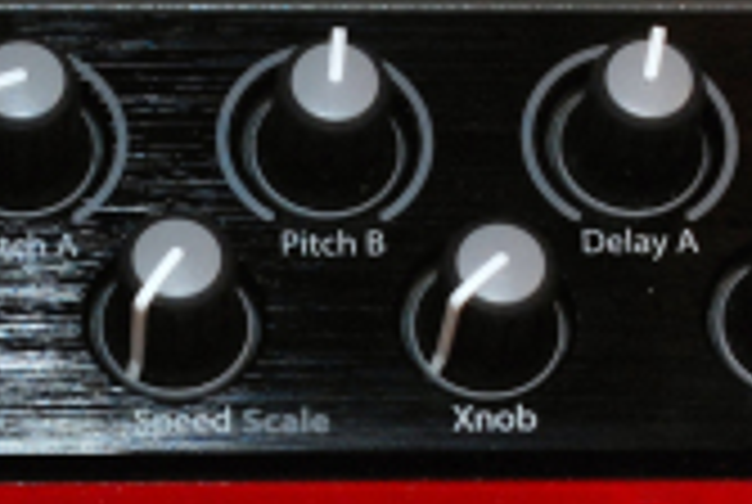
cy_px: 459
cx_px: 137
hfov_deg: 8.5
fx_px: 5043
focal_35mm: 241
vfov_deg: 5.7
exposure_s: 1/60
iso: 640
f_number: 10
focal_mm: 36
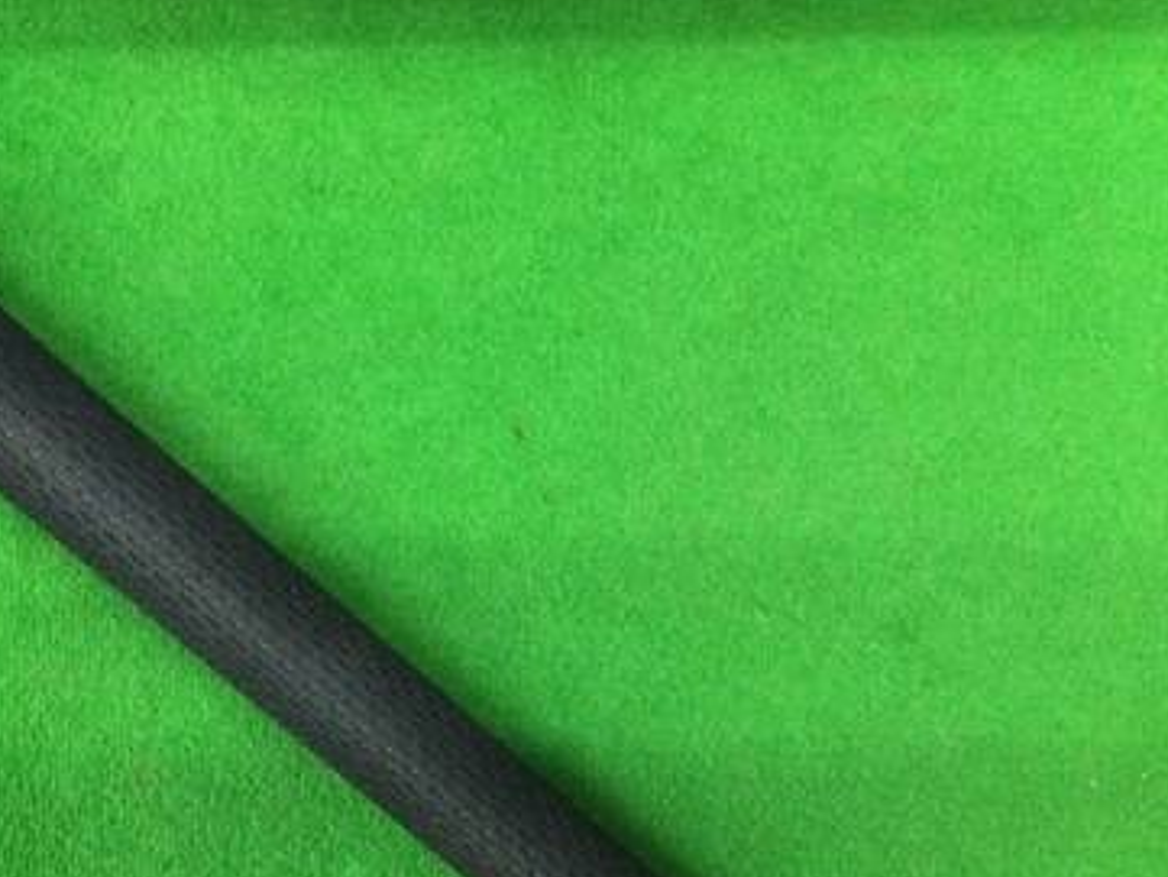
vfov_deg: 25.9
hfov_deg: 34.9
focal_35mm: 55
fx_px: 1856
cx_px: 547
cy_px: 748
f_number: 2.4
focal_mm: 3.3
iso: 250
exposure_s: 1/30
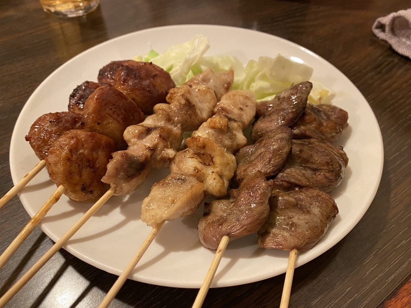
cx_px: 210
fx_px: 321
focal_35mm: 27
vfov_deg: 51.3
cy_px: 158
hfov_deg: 65.3
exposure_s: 1/40
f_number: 1.8
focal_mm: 4.25
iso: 400
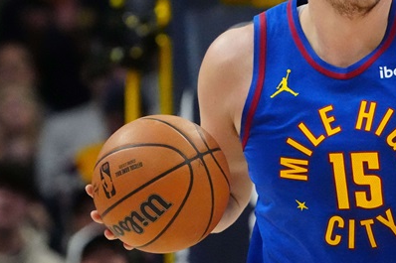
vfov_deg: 1.2
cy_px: 175
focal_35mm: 1189
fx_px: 13073
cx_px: 328
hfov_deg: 1.7
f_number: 6.3
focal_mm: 394
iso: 12800
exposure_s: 1/1600
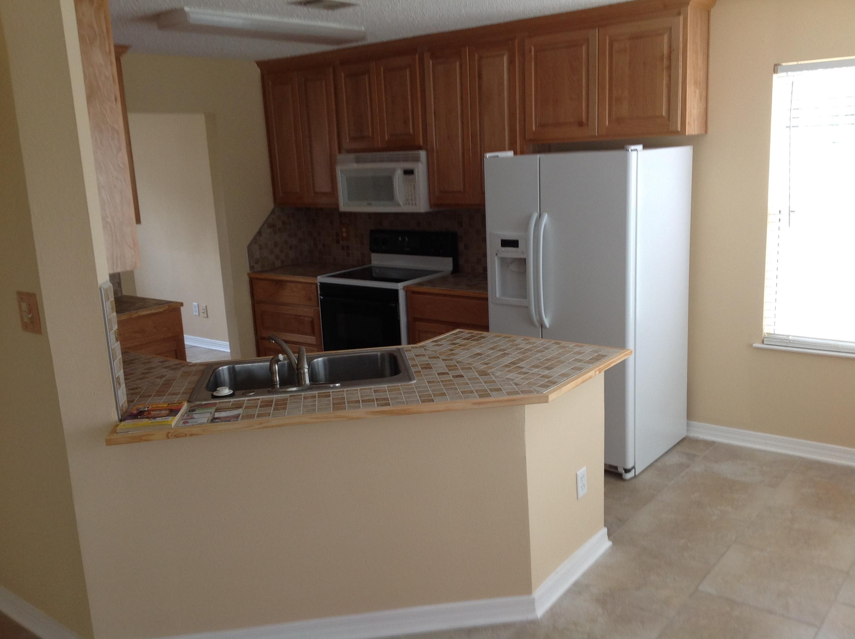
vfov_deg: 40.6
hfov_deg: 52.7
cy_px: 320
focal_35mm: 35
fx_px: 863
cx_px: 428
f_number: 2.4
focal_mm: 4.28
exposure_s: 1/40
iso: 64
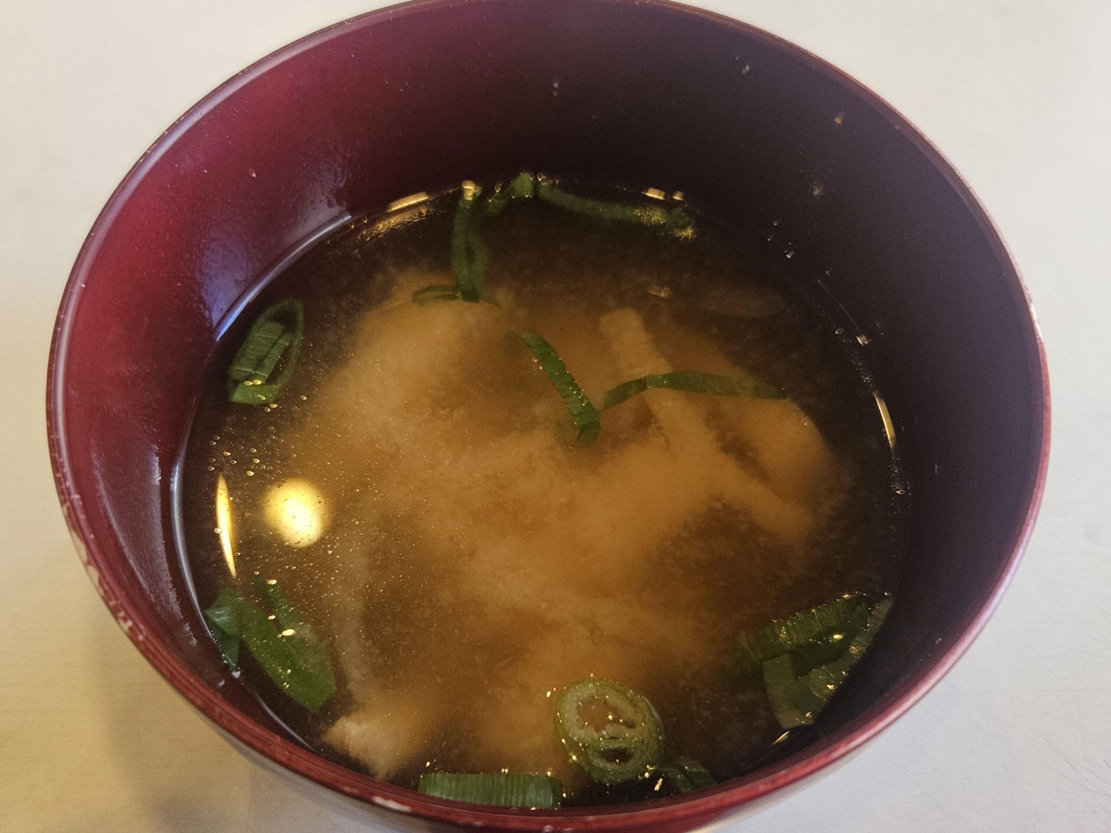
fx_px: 738
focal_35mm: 23
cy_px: 416
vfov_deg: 58.9
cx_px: 556
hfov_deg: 73.9
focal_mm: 5.4
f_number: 1.8
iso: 200
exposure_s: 1/120
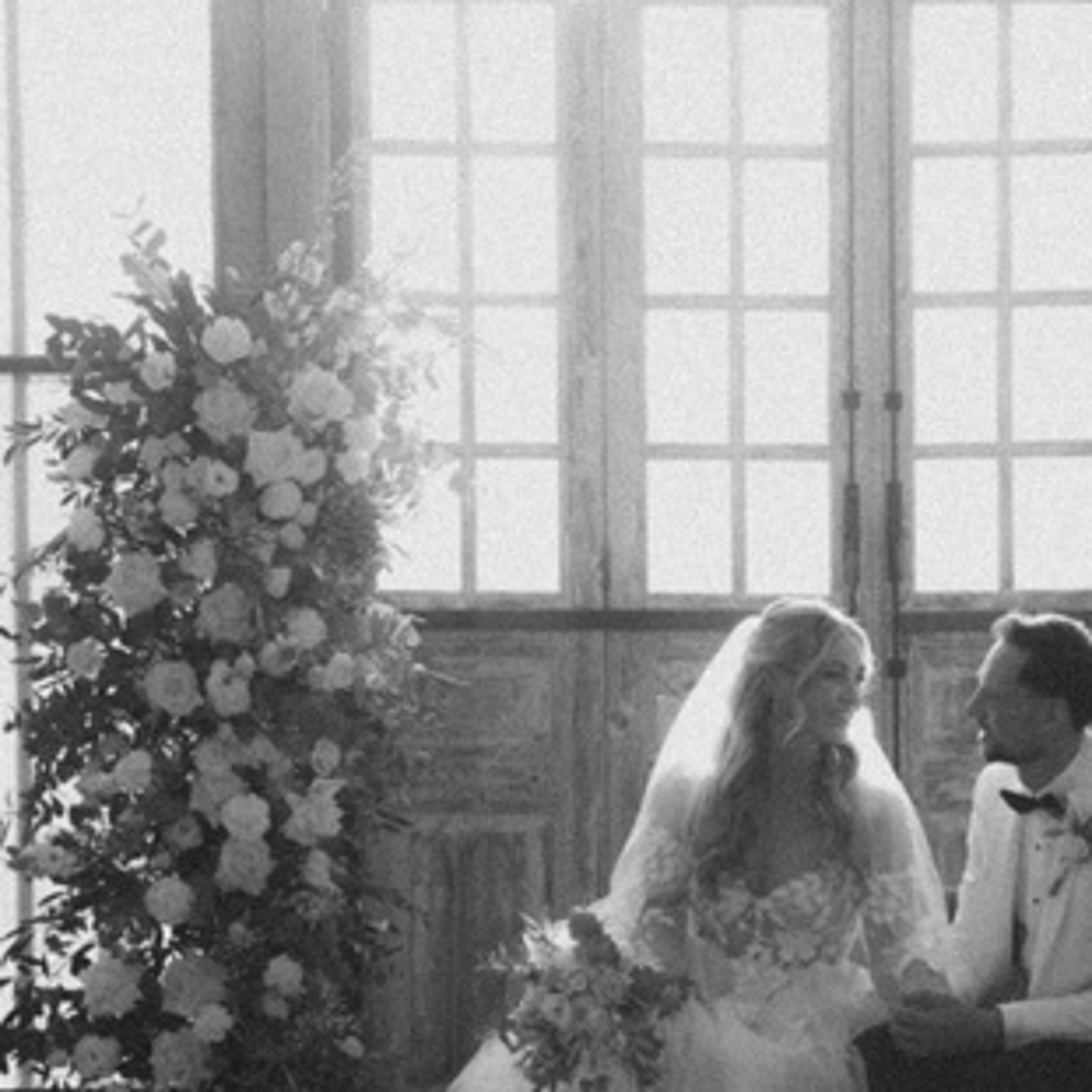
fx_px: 4711
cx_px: 801
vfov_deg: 13.2
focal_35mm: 132
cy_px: 607
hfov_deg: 13.2
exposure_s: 1/250
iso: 250
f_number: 4.5
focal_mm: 70
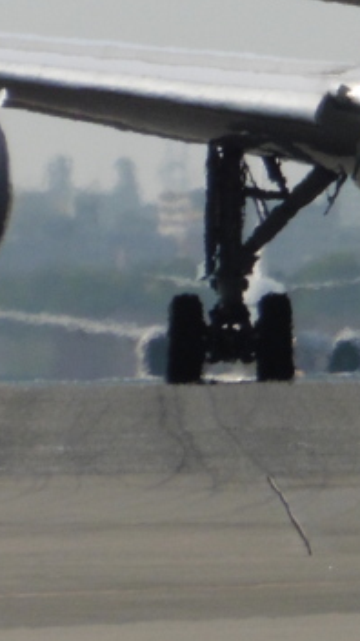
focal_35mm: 1444
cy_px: -22
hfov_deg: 0.8
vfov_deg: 1.5
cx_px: 587
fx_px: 24505
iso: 200
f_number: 6.3
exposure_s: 1/1250
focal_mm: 81.7
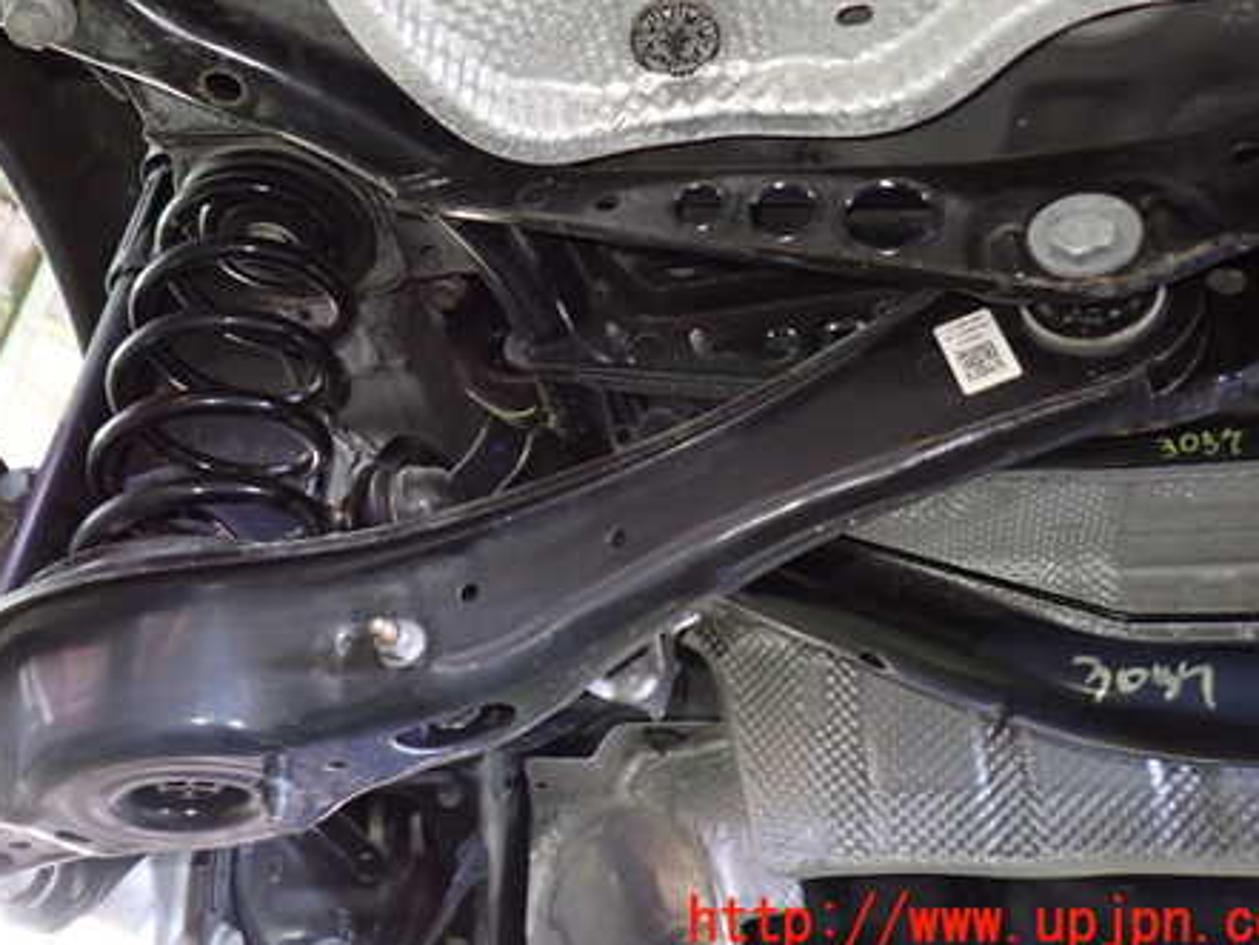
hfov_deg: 53.4
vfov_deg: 41.3
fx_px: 1237
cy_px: 317
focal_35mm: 34
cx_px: 477
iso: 800
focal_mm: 4.5
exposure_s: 1/25
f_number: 2
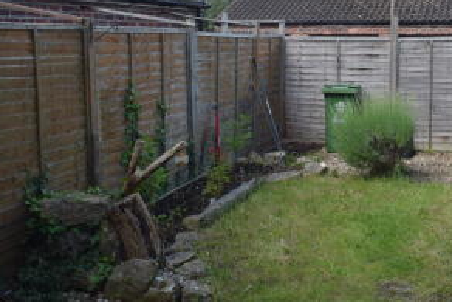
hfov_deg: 43.5
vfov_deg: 30.5
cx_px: 319
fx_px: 553
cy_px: 126
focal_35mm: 44
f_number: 8
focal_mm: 18
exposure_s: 1/250
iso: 280
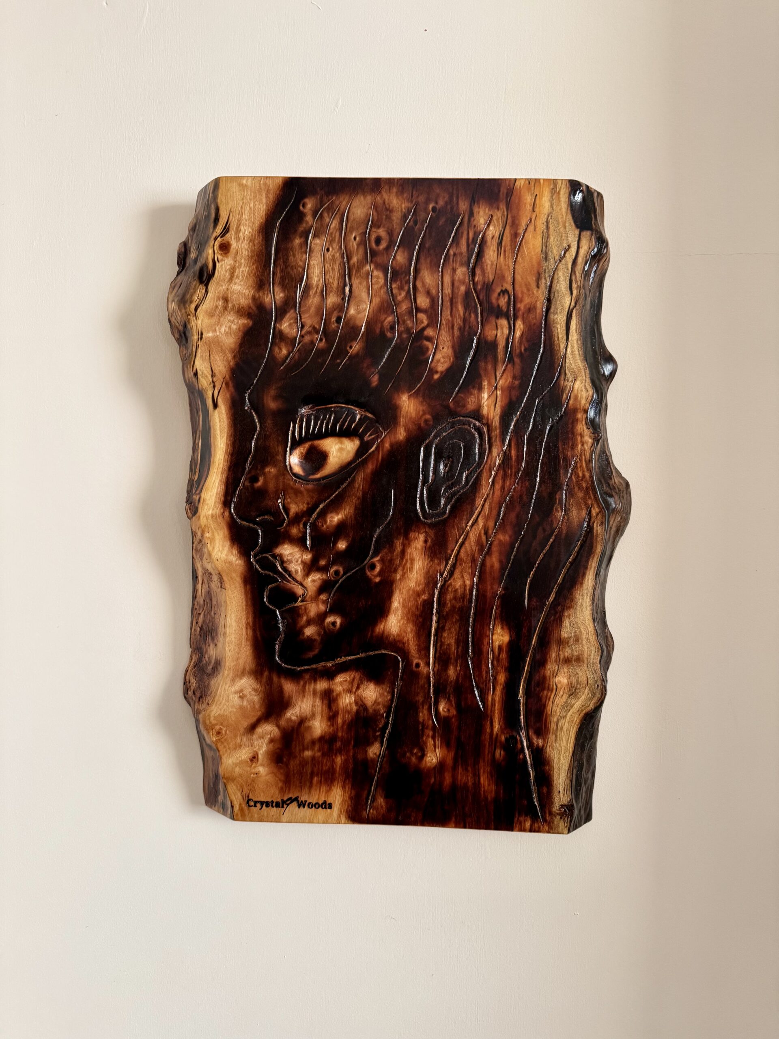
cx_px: 390
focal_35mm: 24
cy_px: 520
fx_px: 720
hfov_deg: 56.8
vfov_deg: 71.6
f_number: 1.78
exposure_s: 1/60
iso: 320
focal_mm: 6.76
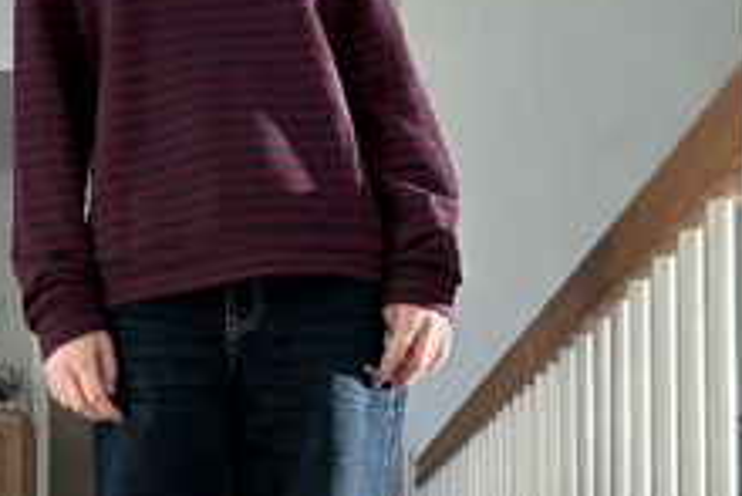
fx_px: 1753
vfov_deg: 15.8
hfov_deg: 23.7
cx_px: 196
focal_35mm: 85
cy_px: 479
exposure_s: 1/121
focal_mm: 2.69
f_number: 1.9
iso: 64
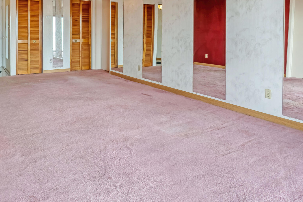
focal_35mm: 30
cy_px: 34
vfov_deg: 41.4
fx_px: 252
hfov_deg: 60.6
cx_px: 101
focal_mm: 11
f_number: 9
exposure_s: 1/200
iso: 250
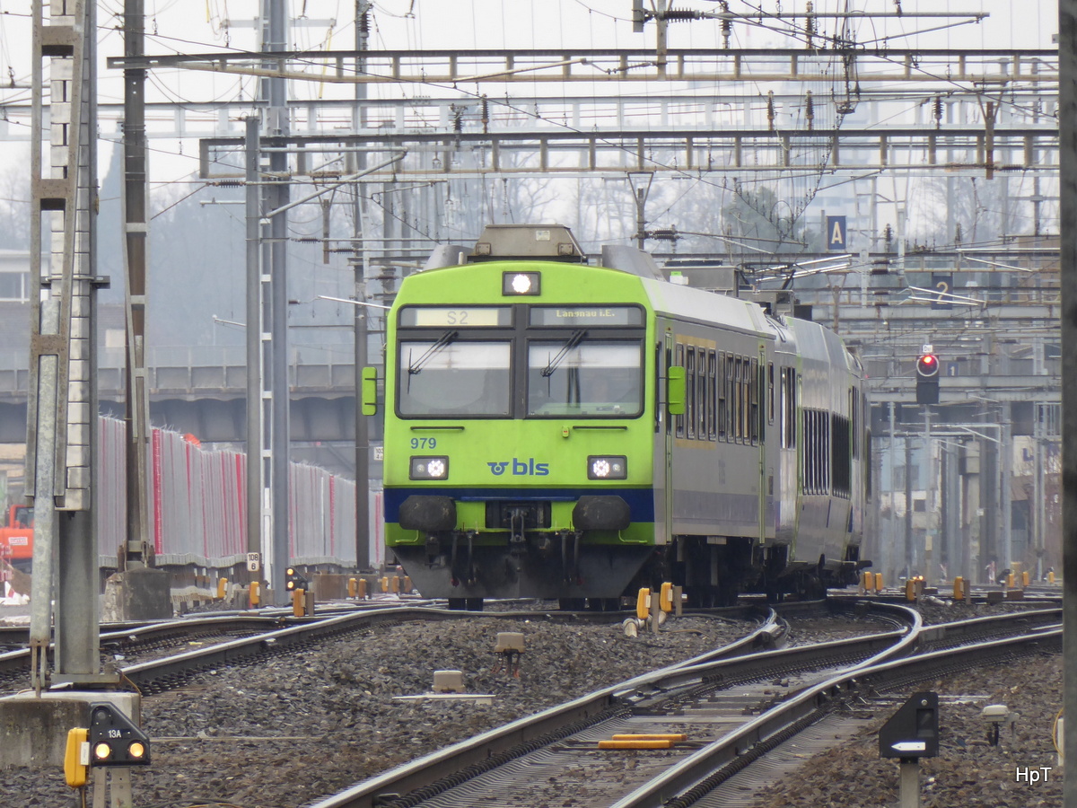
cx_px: 538
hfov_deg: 2.5
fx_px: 24890
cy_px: 404
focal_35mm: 800
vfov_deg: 1.9
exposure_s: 1/125
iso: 160
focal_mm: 129
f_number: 6.4
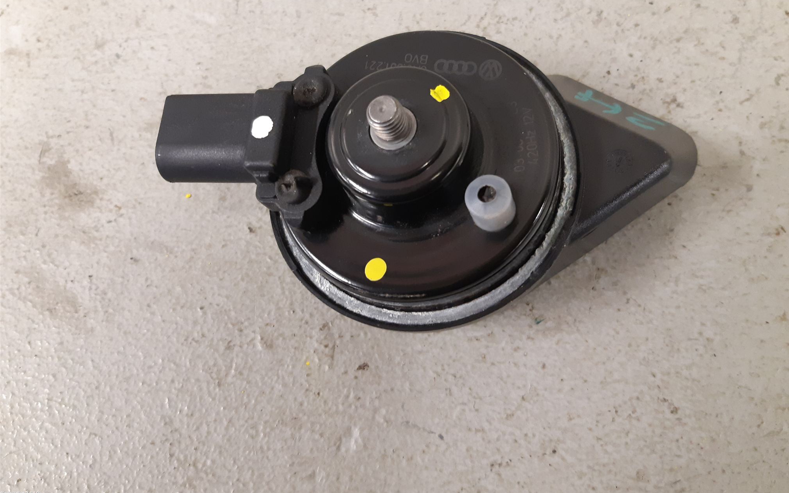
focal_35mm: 28
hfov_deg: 66.5
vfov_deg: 44.3
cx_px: 400
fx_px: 602
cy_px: 196
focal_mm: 3.93
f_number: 1.7
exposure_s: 1/33
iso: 250
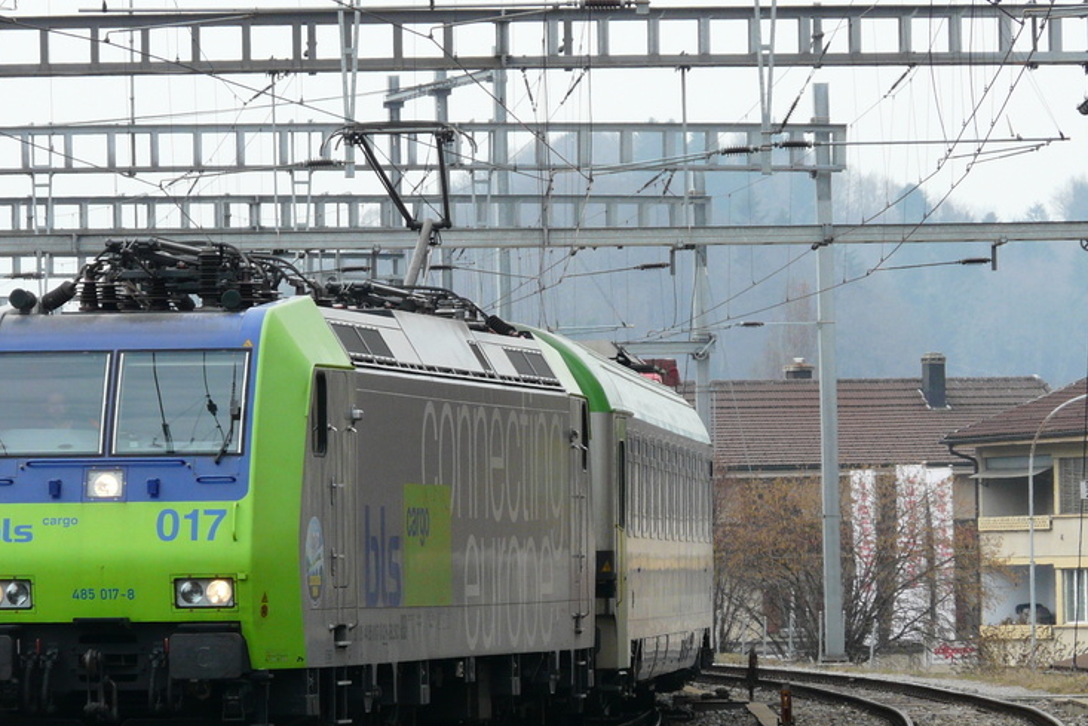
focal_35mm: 315
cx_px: 370
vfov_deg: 4.4
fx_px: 9521
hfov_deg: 6.5
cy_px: 450
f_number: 5
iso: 100
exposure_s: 1/250
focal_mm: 36.5
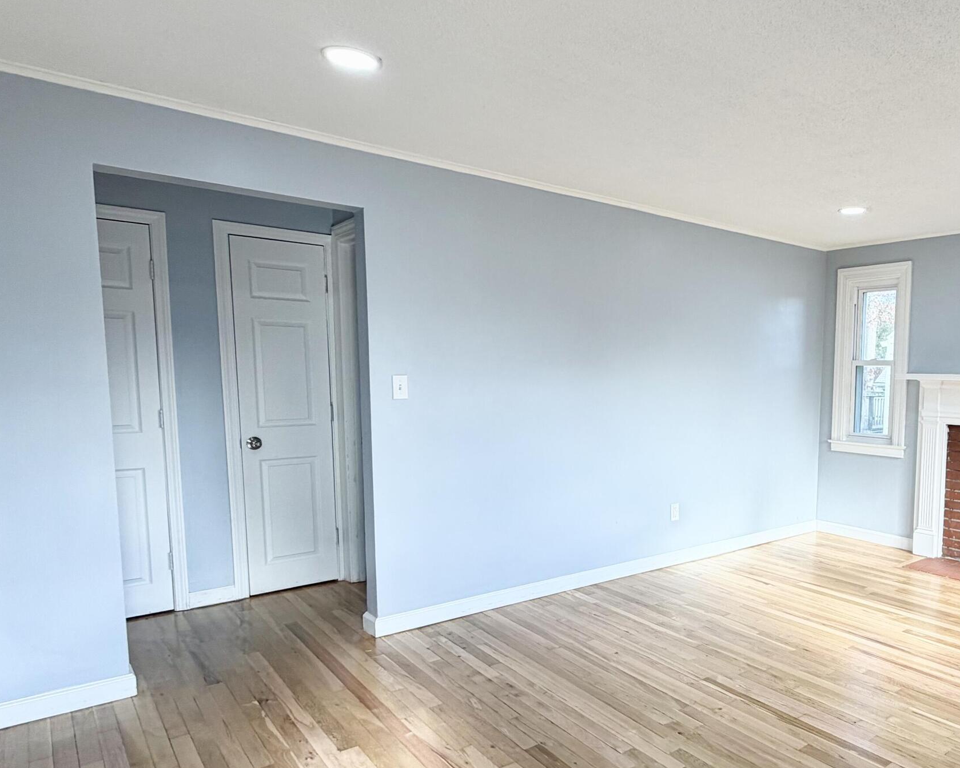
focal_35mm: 25
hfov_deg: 64.3
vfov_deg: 56.5
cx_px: 711
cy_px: 443
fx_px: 710
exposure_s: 1/120
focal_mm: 2.22
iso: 50
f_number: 2.2
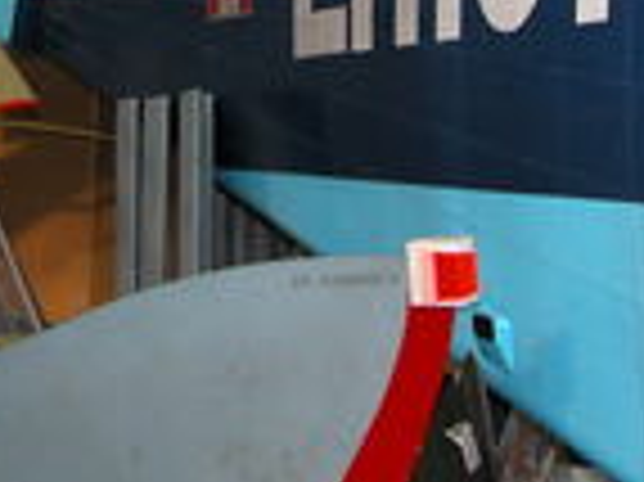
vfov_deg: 14.8
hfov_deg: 19.9
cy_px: 5
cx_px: 189
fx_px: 1822
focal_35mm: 98
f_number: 2.8
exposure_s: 1/30
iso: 100
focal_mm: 8.9
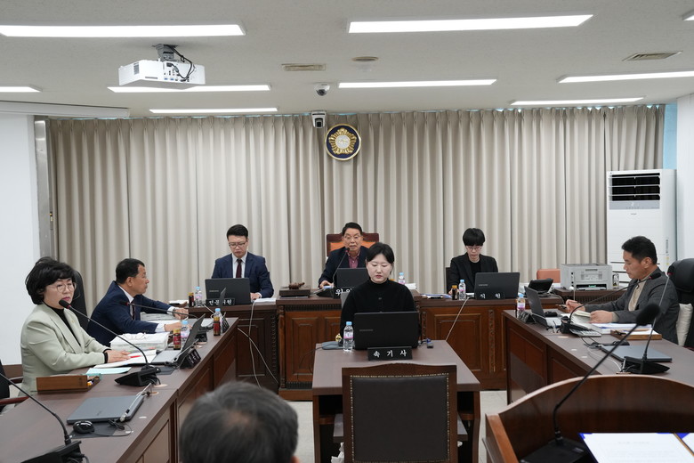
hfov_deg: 42.7
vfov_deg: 29.2
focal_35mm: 46
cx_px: 347
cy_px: 232
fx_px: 887
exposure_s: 1/320
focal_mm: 46
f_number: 6.3
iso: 4000
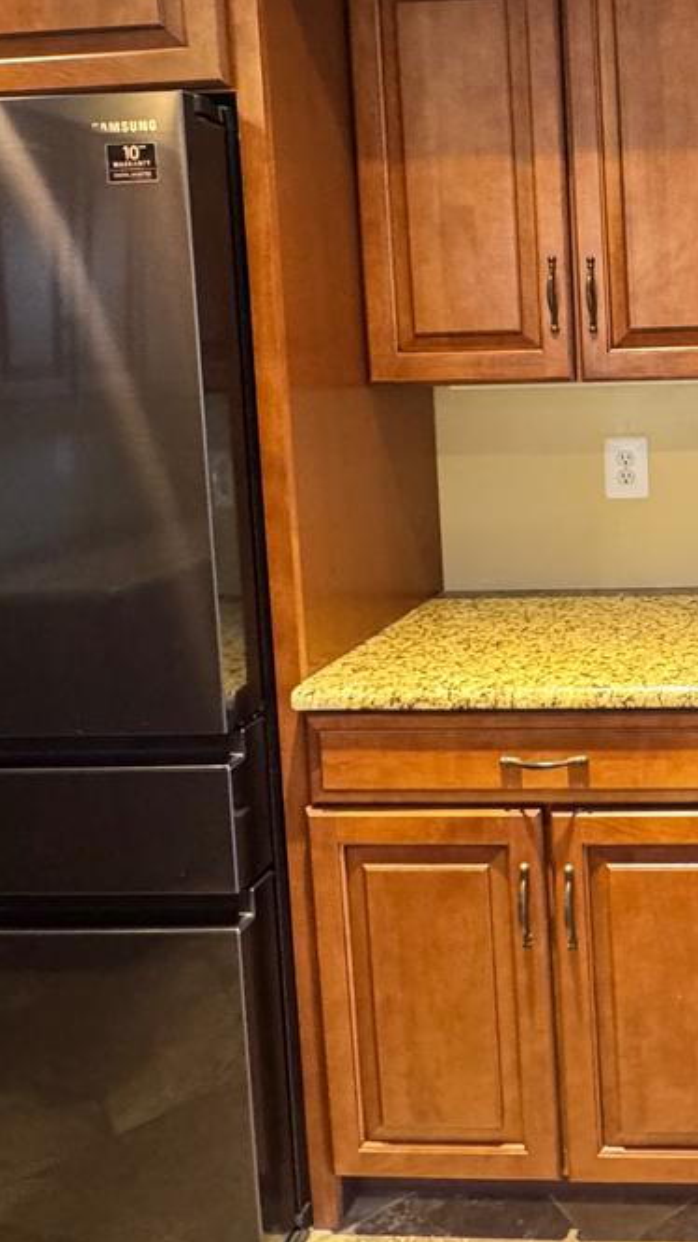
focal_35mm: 33
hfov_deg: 31.7
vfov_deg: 58.4
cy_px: 436
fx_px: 1087
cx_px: 761
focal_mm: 2.22
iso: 640
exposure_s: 1/60
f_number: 2.2
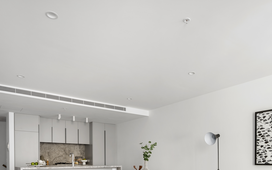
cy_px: 162
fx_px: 222
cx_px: 151
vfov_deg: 38.1
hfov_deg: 62.7
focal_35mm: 30
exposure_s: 5
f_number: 11
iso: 100
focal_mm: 16
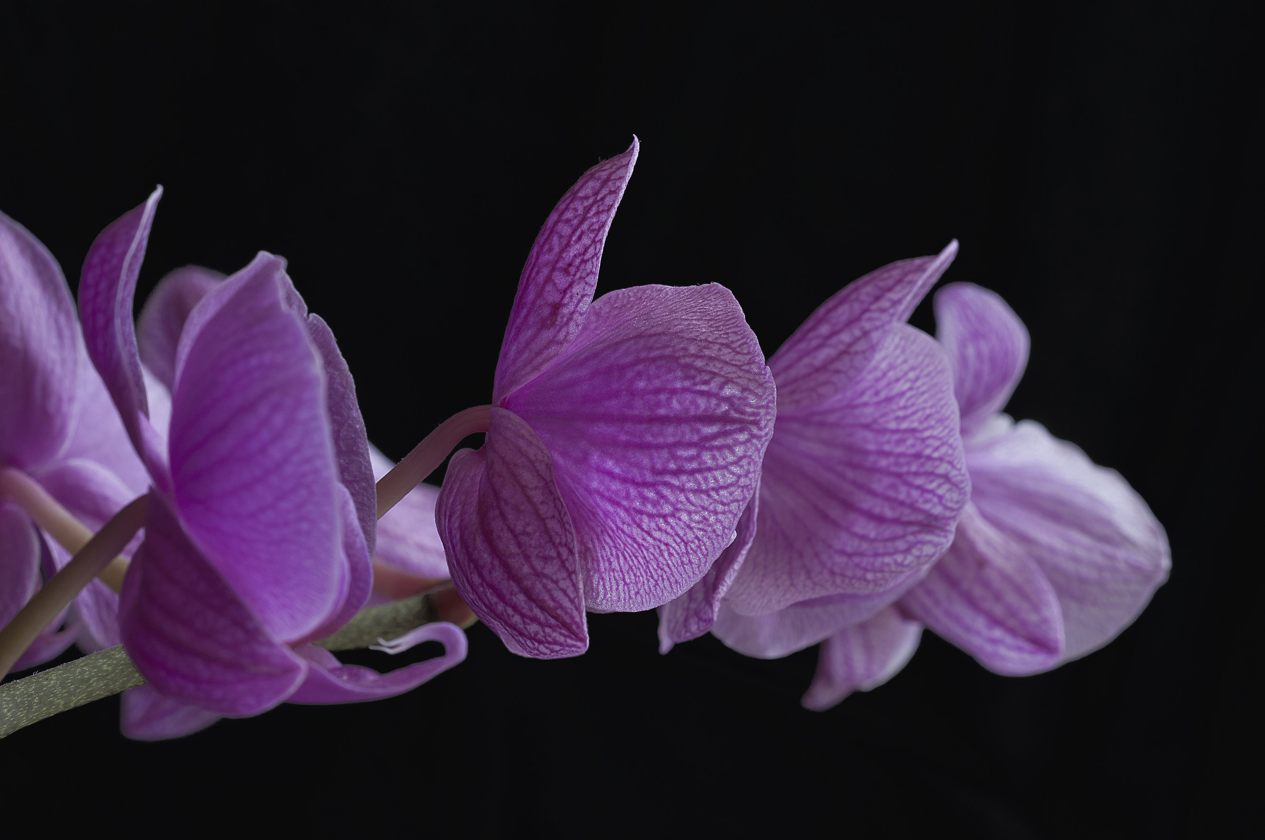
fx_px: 7897
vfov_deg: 6.1
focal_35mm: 225
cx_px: 632
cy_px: 420
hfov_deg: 9.2
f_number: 18
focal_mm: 150
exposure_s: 2.5
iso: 100
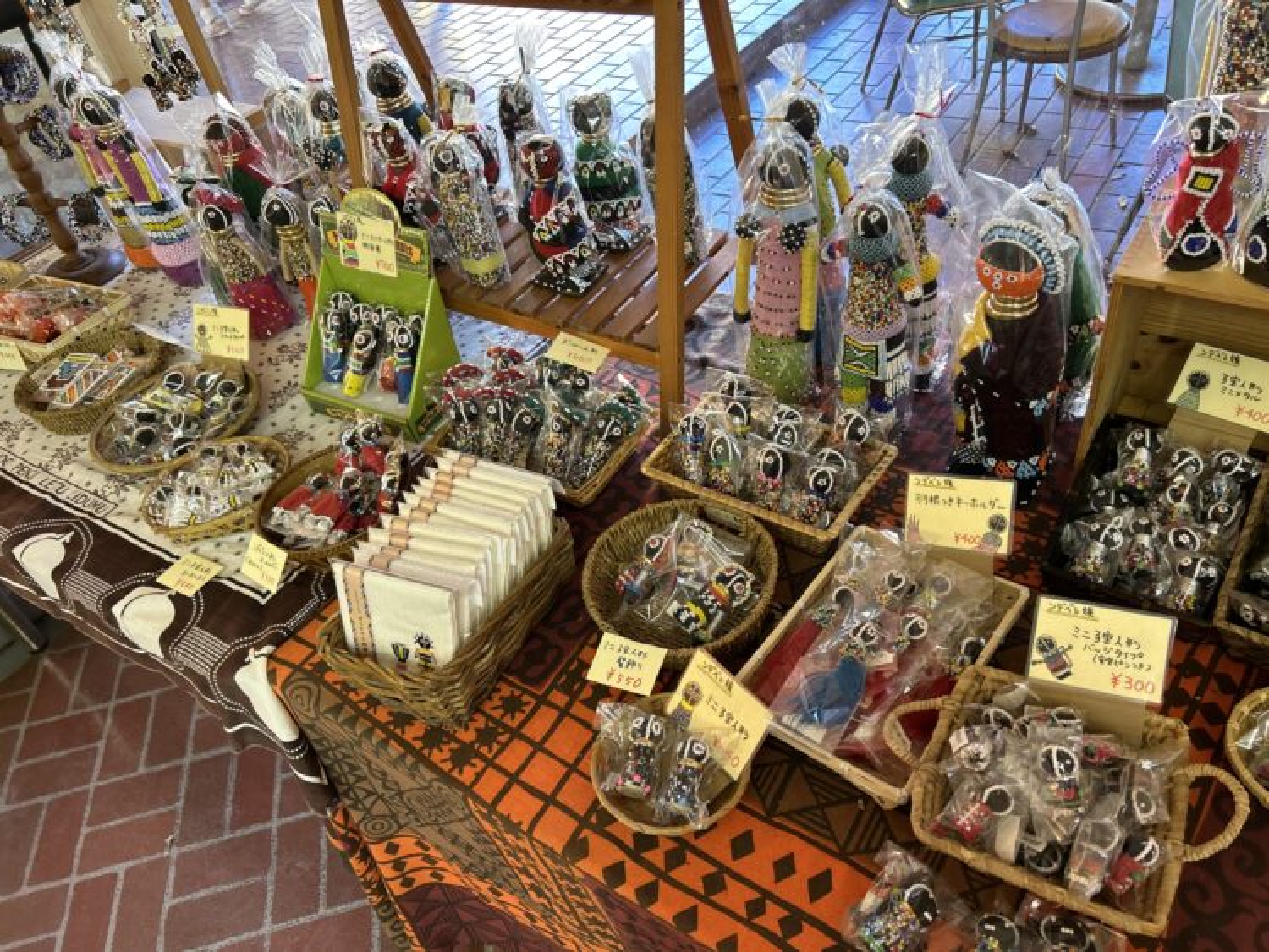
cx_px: 634
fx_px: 953
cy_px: 476
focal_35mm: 26
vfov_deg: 53.1
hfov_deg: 67.3
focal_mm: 5.7
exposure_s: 1/60
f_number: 1.5
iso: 80
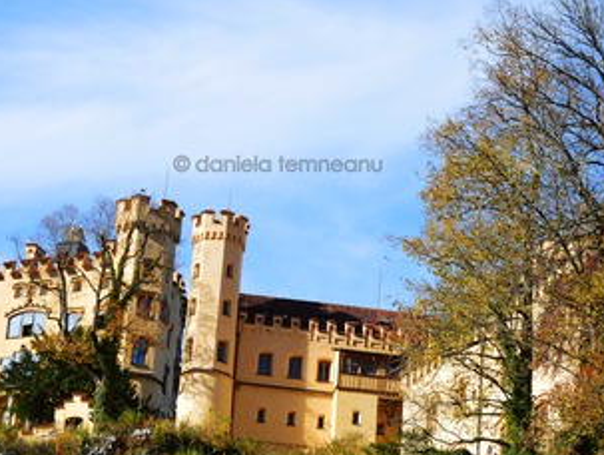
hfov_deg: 18.4
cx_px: 295
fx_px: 1866
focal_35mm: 107
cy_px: 311
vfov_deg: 13.9
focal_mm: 45
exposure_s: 1/400
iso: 400
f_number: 11
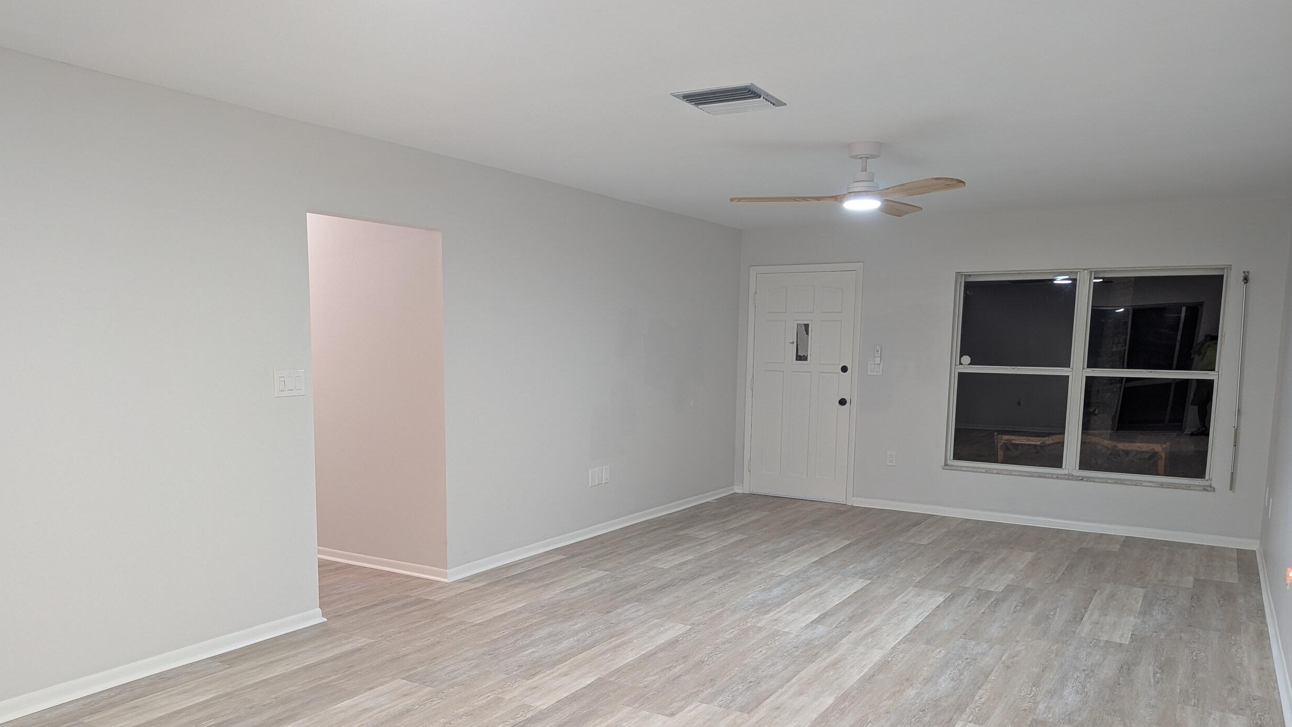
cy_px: 462
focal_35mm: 27
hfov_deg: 69.8
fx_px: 925
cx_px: 631
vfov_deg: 42.5
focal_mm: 6.81
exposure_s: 1/24
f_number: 1.85
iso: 164
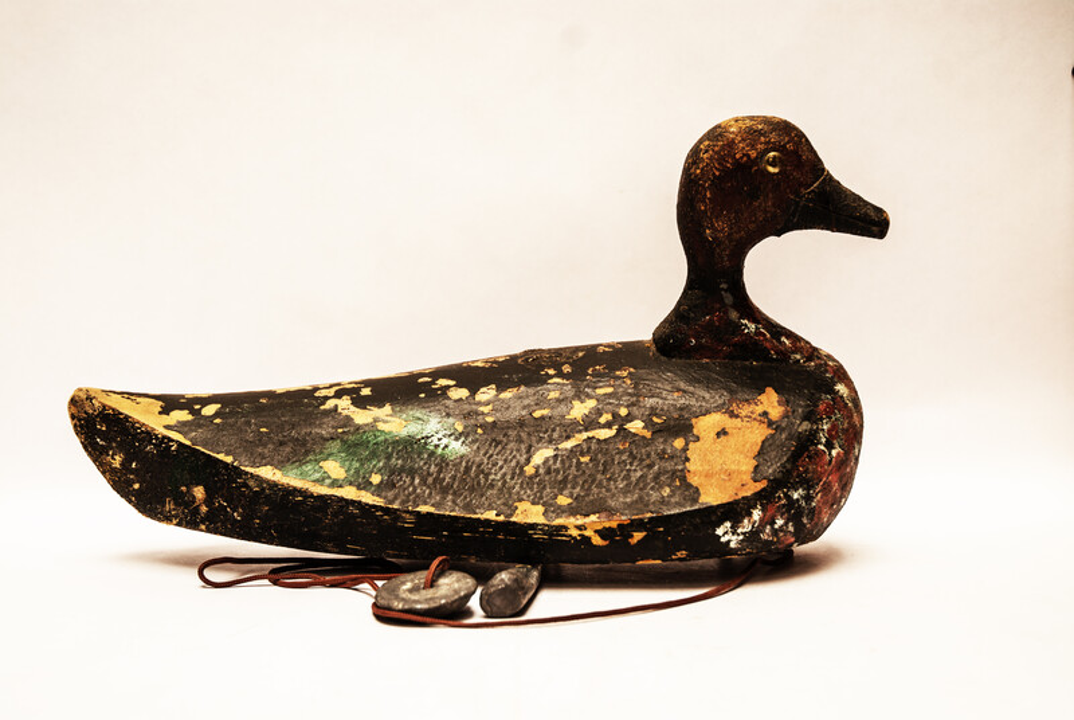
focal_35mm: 60
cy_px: 360
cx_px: 537
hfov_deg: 33.4
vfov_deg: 22.7
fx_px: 1793
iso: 100
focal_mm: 40
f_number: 4.2
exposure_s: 1/10
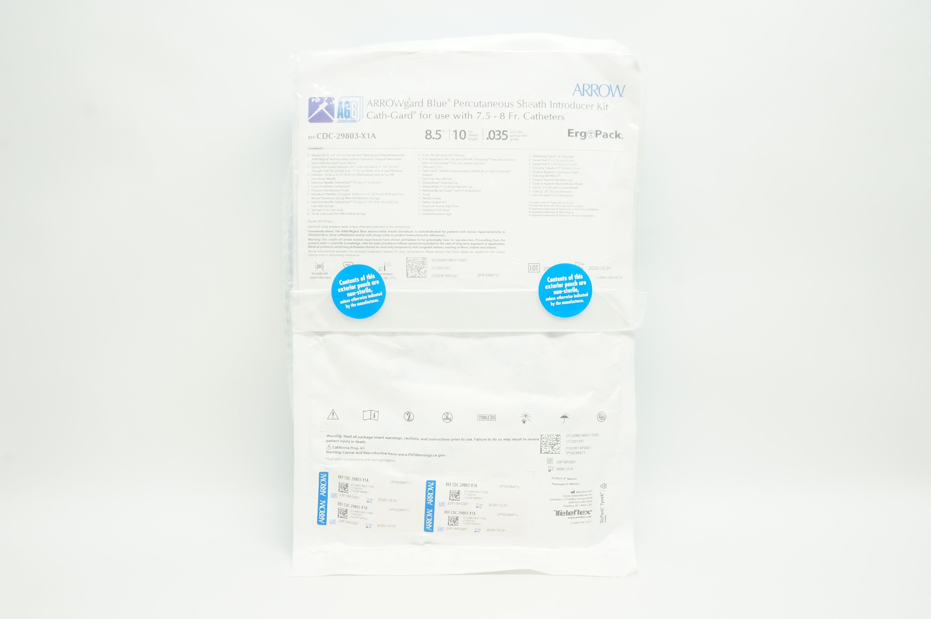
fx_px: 852
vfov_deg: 39.9
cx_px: 466
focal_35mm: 33
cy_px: 310
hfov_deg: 57.3
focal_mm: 22
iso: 400
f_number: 11
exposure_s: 1/15
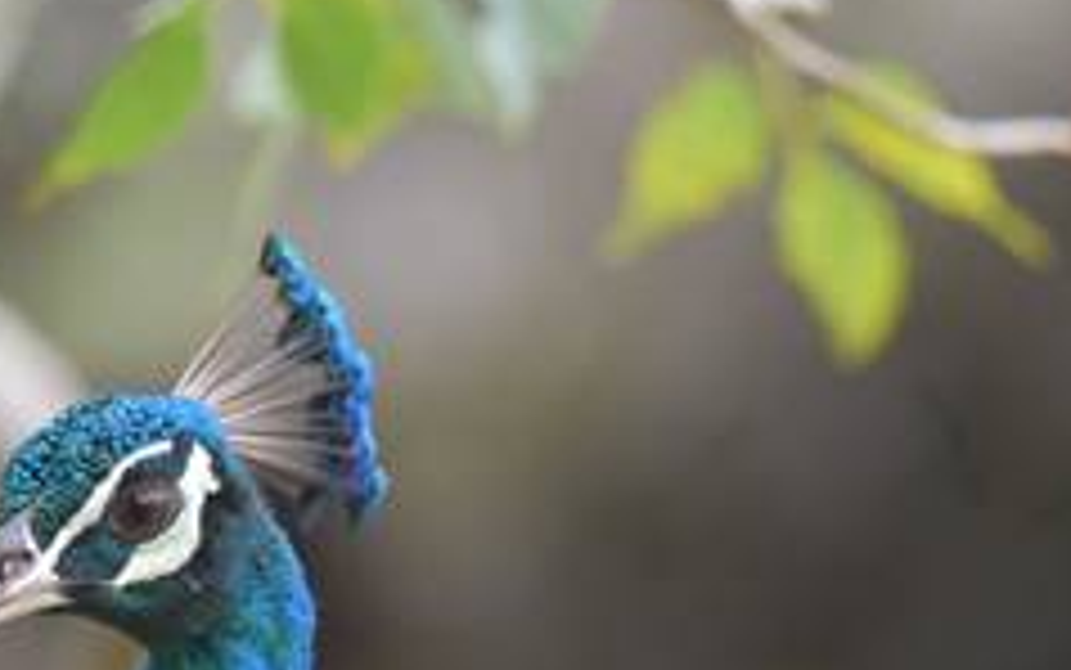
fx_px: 22836
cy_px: 472
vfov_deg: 1.7
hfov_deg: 2.7
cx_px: 184
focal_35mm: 782
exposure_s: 1/125
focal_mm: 380
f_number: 6
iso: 1600
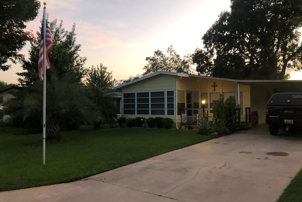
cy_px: 96
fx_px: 252
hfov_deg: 61.9
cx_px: 155
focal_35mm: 30
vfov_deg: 43.6
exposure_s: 1/15
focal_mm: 3.99
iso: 80
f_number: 1.8
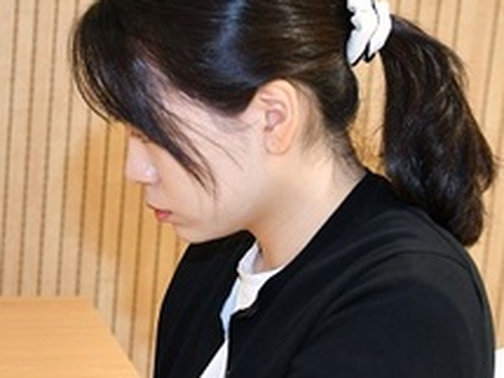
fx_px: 2634
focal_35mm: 181
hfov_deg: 10.3
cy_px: 427
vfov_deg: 8.1
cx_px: -403
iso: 1000
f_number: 3.2
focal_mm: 45
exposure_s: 1/100
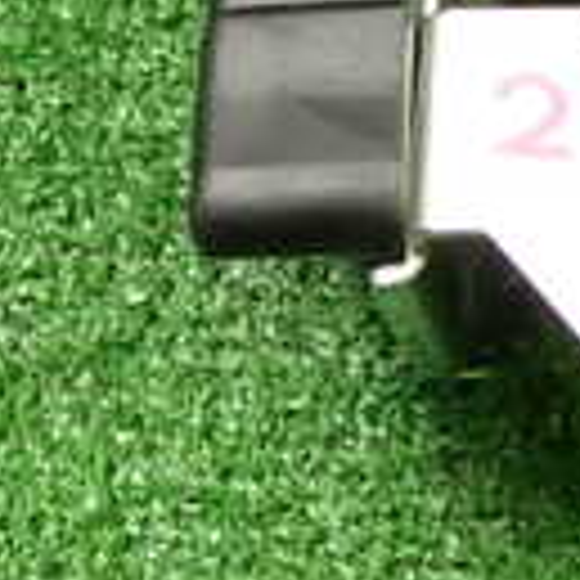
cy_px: -373
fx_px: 2332
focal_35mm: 123
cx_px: 953
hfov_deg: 13.1
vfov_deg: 13.1
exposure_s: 1/60
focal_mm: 5.4
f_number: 2.3
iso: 100
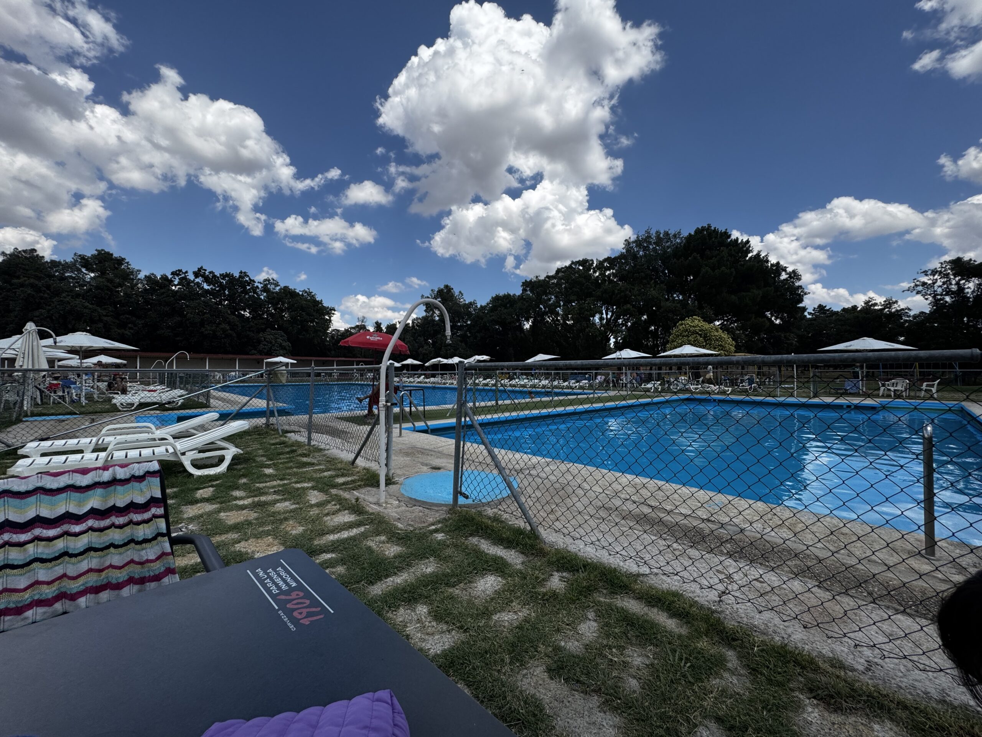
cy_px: 368
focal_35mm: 14
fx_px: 397
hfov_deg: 102.1
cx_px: 491
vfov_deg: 85.7
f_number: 2.2
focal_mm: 2.22
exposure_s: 1/1927
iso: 50
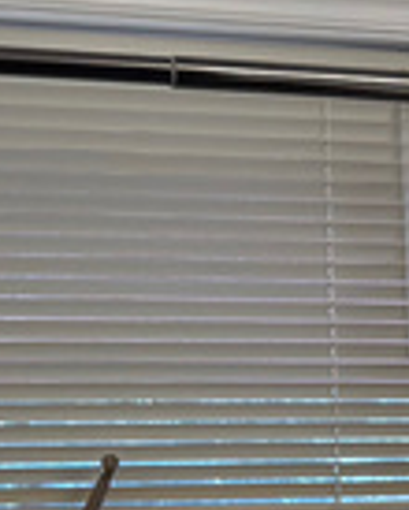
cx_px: 1309
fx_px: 2642
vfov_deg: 10.9
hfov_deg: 7.5
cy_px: 577
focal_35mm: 175
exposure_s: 1/161
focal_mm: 6.76
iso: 100
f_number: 1.78
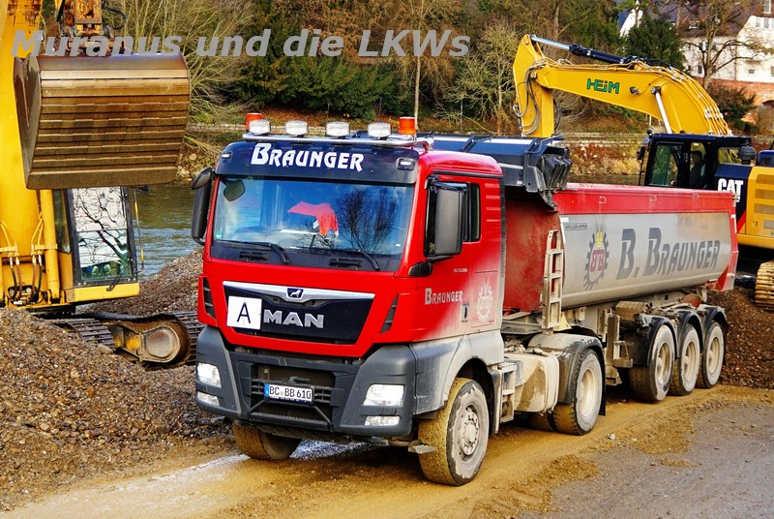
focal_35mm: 42
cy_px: 260
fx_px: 904
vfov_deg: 32.0
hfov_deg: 46.3
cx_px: 387
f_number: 4
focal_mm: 28
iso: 400
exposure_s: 1/640
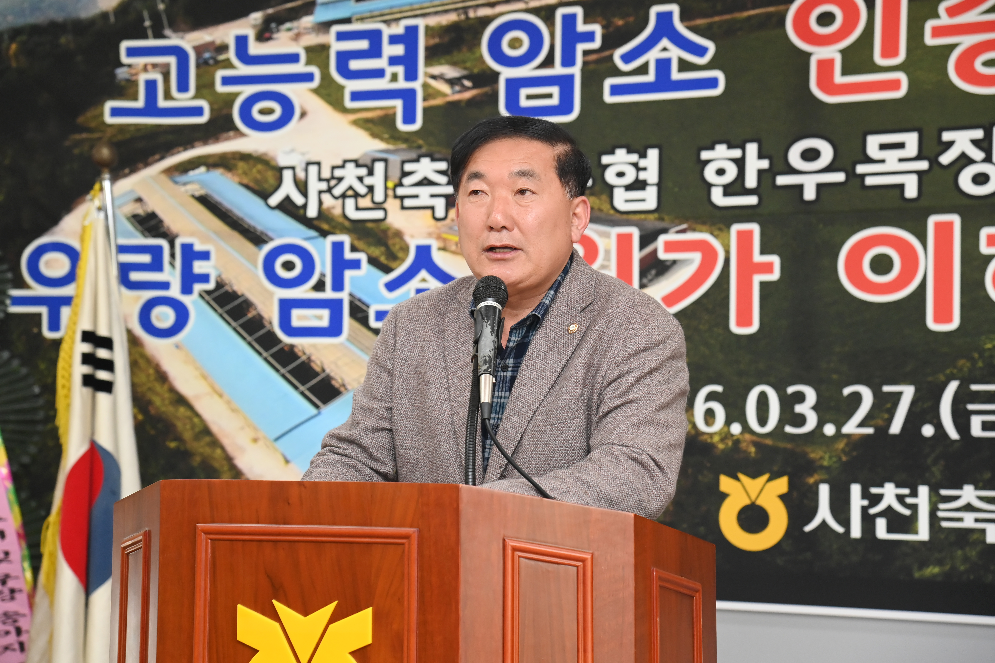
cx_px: 498
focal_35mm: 92
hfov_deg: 22.1
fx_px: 2543
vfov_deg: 14.9
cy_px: 332
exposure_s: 1/250
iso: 3200
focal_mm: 92
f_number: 6.3
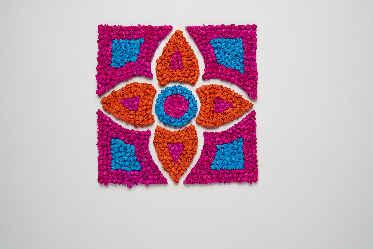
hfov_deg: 41.9
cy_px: 124
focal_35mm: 47
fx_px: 487
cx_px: 186
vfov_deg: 28.6
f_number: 7.1
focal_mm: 47
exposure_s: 1/125
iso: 100
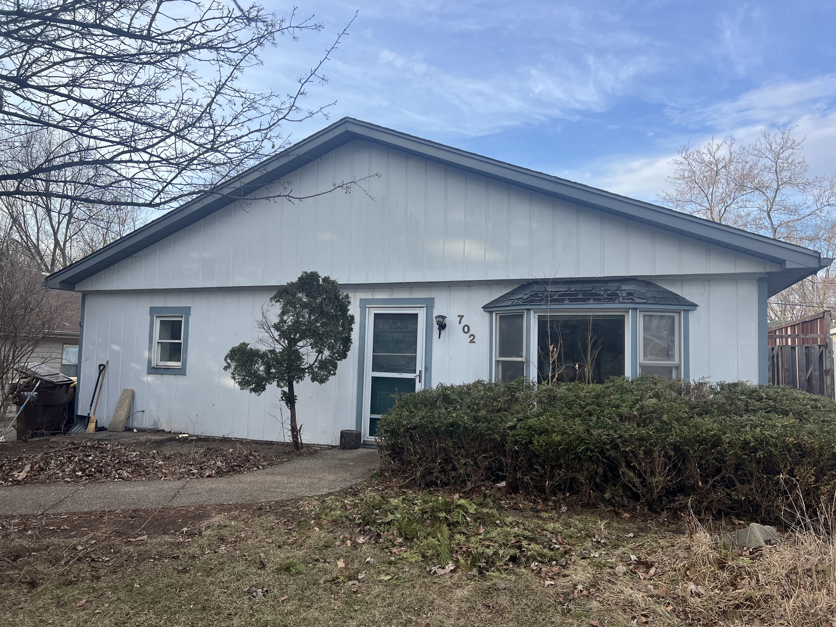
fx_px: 628
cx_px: 418
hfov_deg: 67.3
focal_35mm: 26
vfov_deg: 53.1
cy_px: 314
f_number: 1.5
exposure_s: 1/1089
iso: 50
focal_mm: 5.7
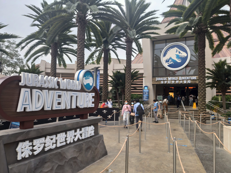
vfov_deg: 53.1
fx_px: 174
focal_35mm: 26
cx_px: 116
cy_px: 86
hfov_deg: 67.3
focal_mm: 4.75
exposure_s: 1/100
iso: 146
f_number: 1.75
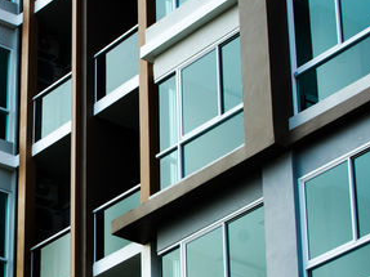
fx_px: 1596
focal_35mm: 149
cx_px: -23
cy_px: 231
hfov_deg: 13.0
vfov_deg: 9.9
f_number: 9
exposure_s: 1/80
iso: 200
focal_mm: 35
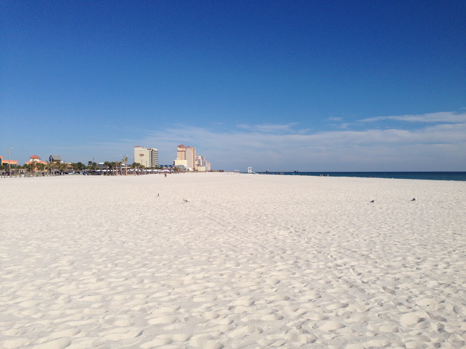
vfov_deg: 42.9
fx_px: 444
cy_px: 174
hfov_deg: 55.4
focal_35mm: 33
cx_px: 233
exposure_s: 1/3876
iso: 50
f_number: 2.4
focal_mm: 4.12
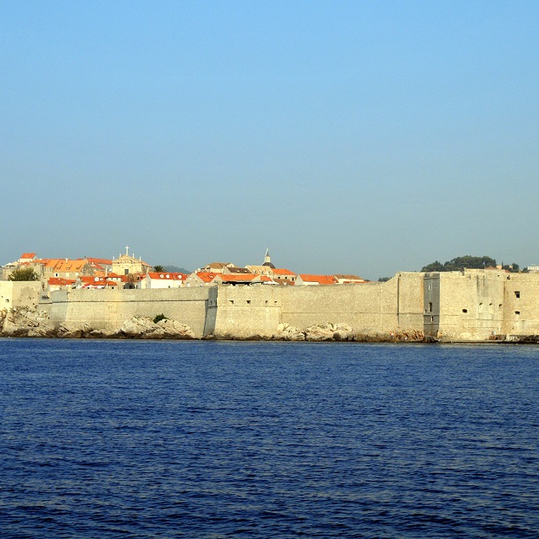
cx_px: 278
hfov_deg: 23.4
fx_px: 1304
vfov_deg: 23.4
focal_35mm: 74
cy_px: 268
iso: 400
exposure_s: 1/5000
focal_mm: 38
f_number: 5.6
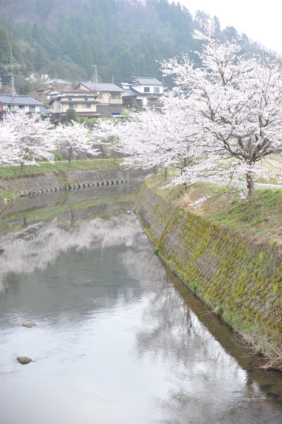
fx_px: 588
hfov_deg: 26.9
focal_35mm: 50
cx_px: 141
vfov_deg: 39.6
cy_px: 212
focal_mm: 50
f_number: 2.8
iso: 400
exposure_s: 1/800
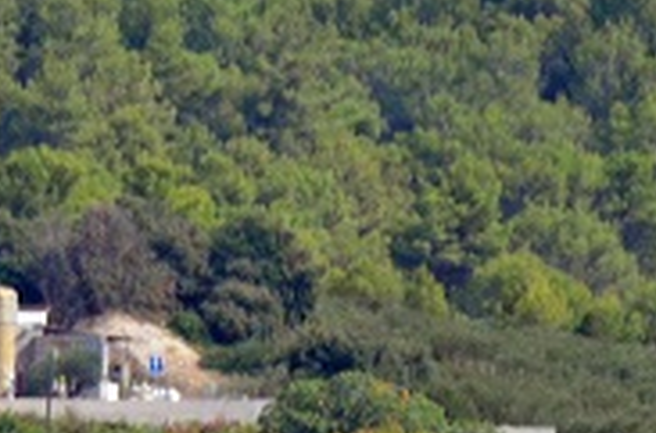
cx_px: -796
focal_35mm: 2458
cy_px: 487
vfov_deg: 0.6
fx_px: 44674
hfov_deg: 0.8
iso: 2000
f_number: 5.6
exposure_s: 1/6400
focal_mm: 300
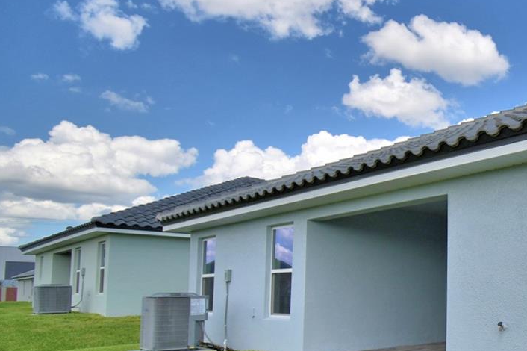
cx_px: 558
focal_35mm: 34
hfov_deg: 44.7
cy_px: 257
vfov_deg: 38.0
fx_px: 497
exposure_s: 1/1250
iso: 100
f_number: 4.5
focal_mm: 10
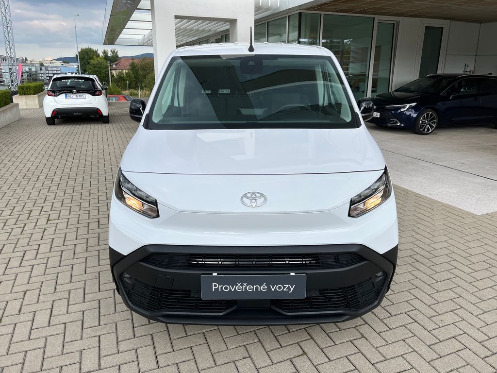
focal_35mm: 26
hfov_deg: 67.3
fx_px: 373
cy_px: 186
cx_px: 248
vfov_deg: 53.1
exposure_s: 1/1389
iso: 50
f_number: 1.6
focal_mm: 5.1
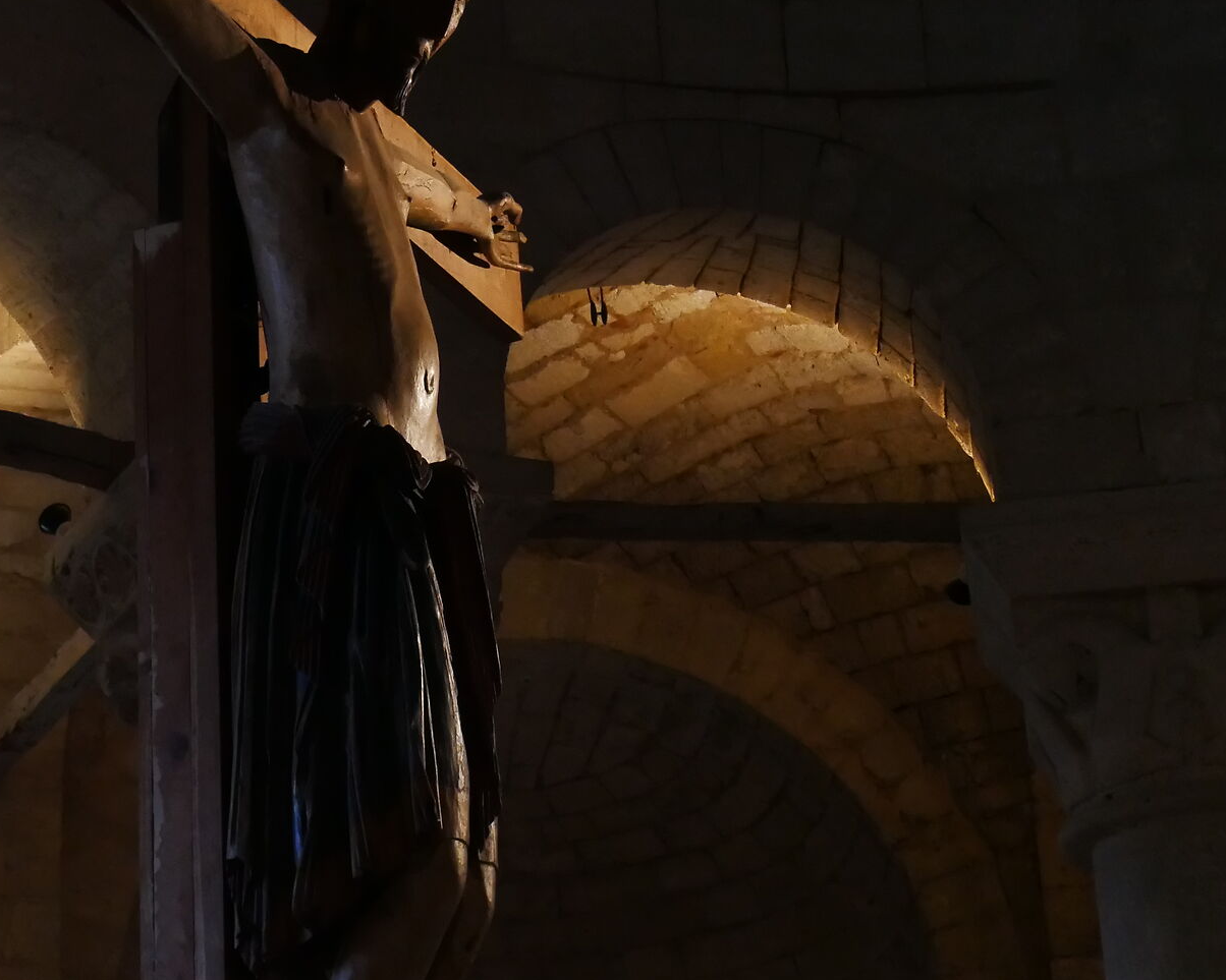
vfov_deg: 14.1
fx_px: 3955
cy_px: 289
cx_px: 313
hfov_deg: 17.5
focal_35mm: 109
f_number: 5.5
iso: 2500
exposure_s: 1/60
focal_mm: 28
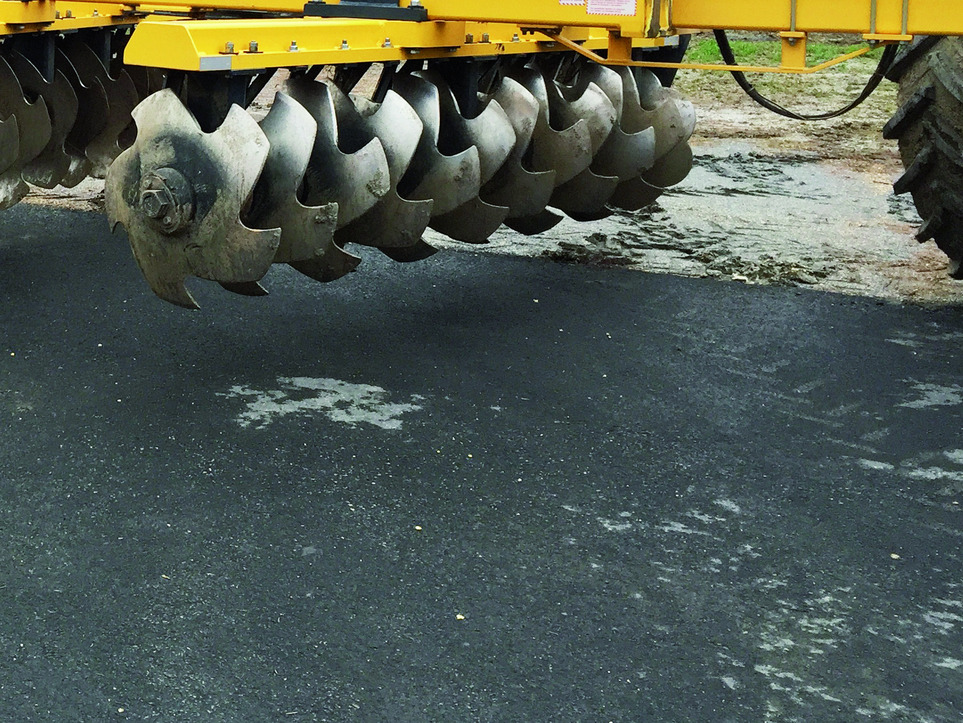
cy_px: 84
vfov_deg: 25.4
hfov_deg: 32.3
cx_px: 64
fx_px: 1558
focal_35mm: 56
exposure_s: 1/120
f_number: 2.2
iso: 40
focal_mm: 4.15
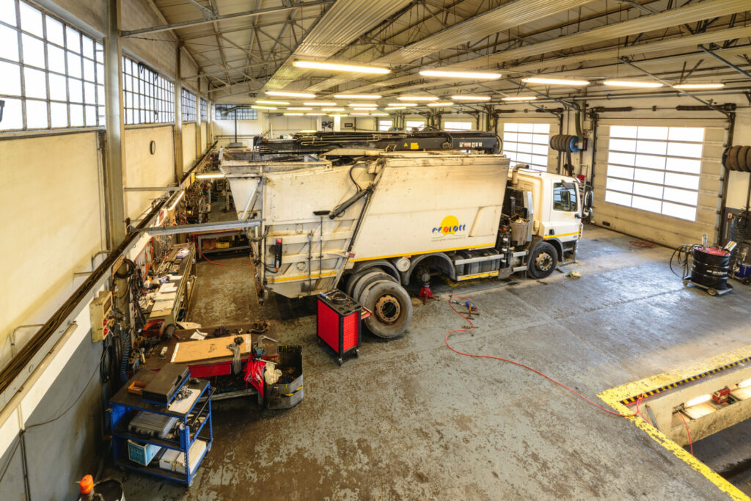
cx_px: 376
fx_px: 292
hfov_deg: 104.2
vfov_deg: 81.2
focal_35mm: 14
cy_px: 250
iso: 100
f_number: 14
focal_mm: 14
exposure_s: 1.6
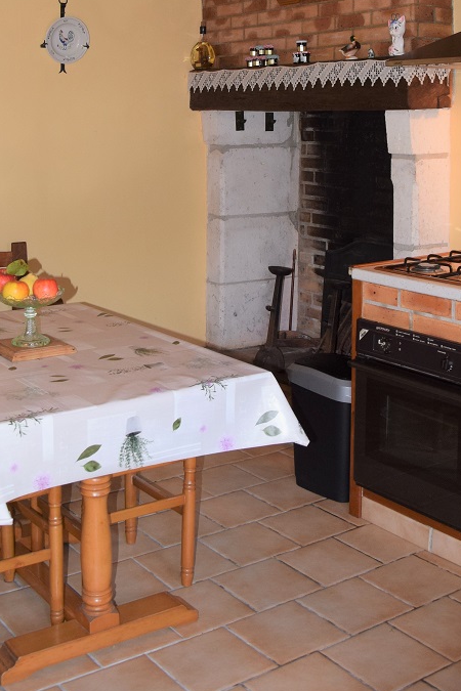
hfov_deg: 28.0
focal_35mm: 48
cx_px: 196
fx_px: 922
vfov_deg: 39.6
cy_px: 148
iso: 800
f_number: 4.5
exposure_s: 1/80
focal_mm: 18
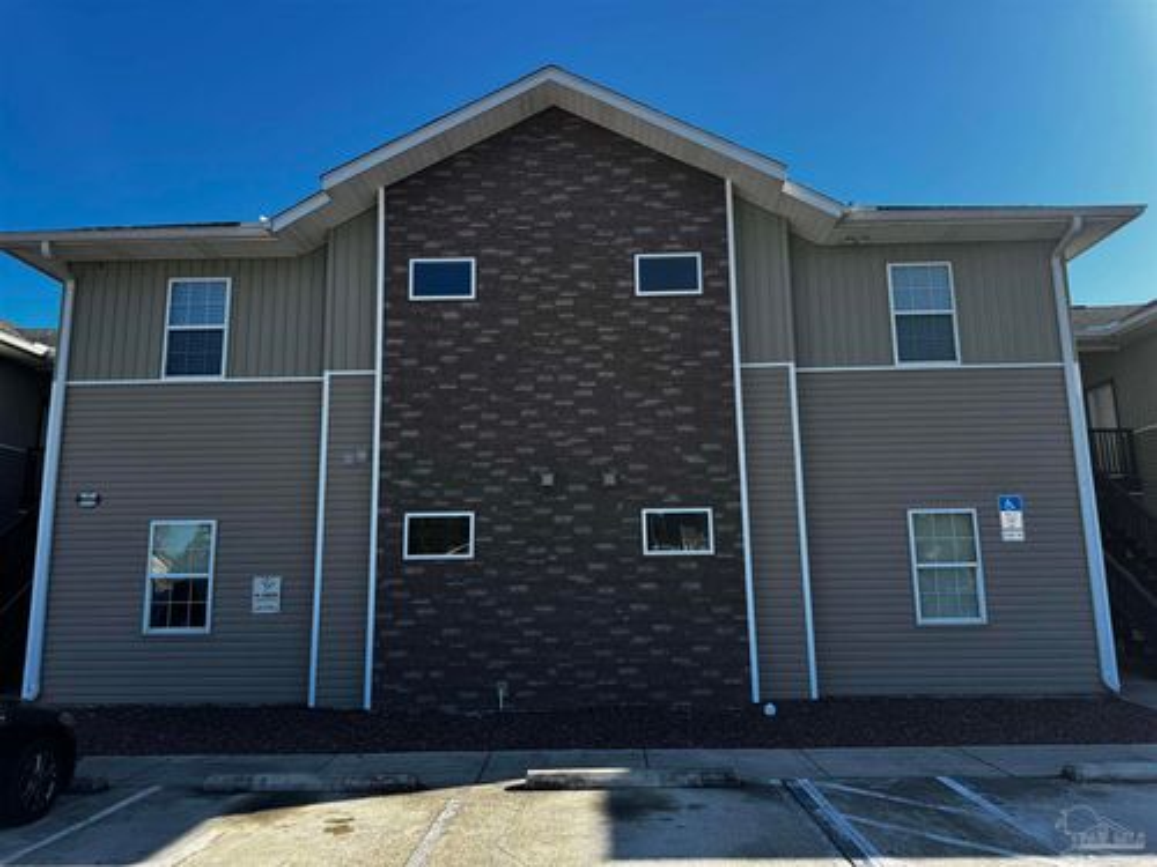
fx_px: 802
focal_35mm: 24
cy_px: 434
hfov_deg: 71.6
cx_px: 578
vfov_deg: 56.8
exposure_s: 1/1395
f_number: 1.78
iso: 80
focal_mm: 6.76
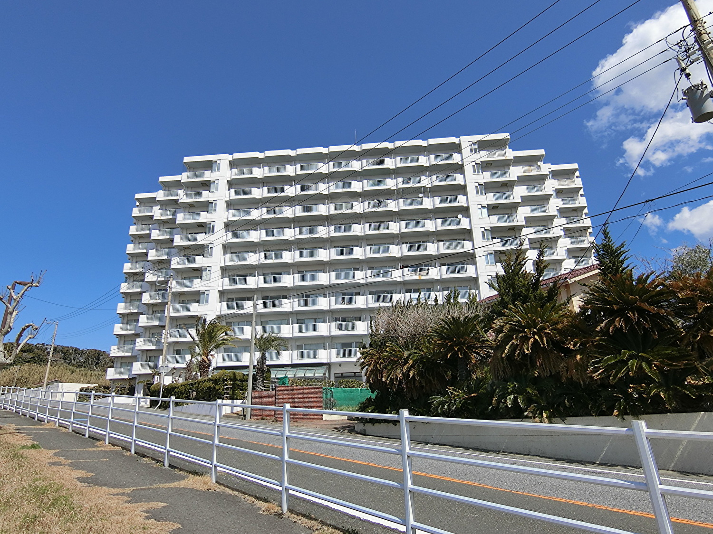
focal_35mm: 21
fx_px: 433
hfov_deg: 79.0
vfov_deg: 63.4
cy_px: 267
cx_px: 356
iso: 80
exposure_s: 1/320
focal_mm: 4.6
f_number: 7.2
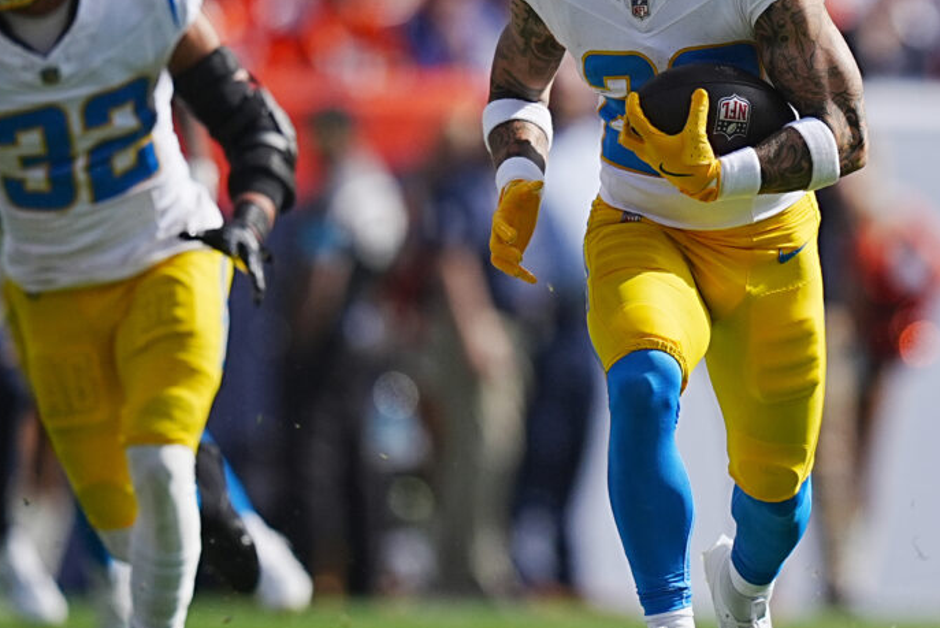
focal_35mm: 1066
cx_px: 672
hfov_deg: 1.9
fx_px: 27851
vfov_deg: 1.3
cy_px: 222
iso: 500
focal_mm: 400
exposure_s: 1/12800
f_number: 2.8
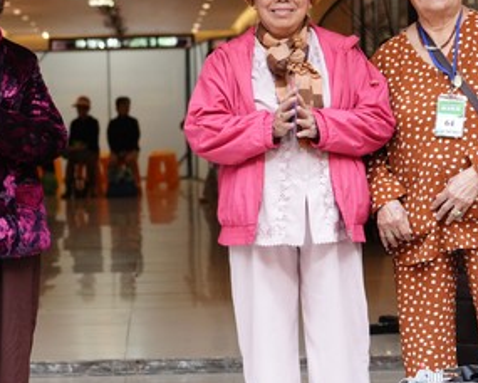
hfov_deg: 17.8
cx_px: 119
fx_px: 1514
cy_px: 202
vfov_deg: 14.4
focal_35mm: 107
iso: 3200
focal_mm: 50
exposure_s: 1/500
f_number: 3.2
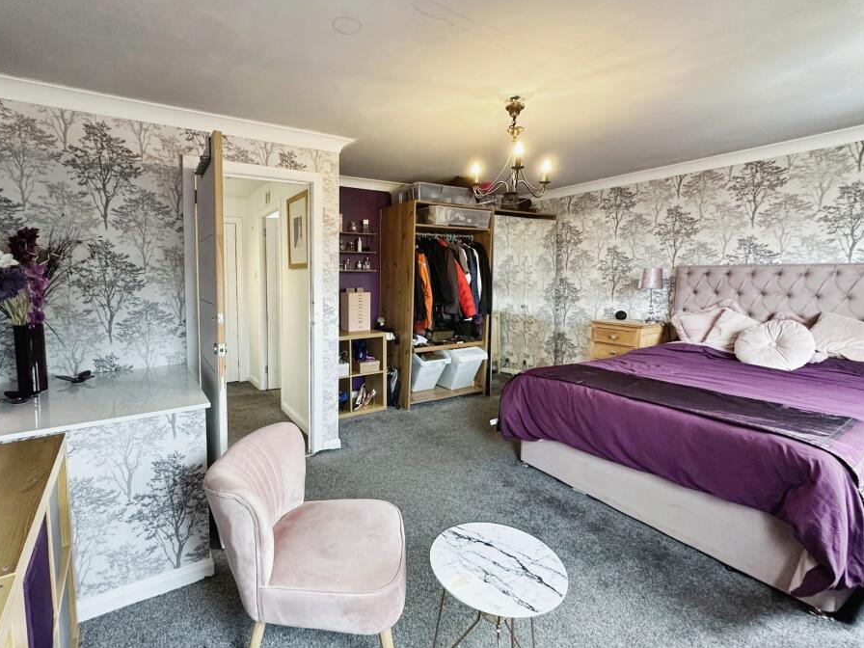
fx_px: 399
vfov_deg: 78.0
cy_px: 350
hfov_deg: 93.9
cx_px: 374
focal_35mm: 16
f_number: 2.2
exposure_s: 1/50
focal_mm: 2.22
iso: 200
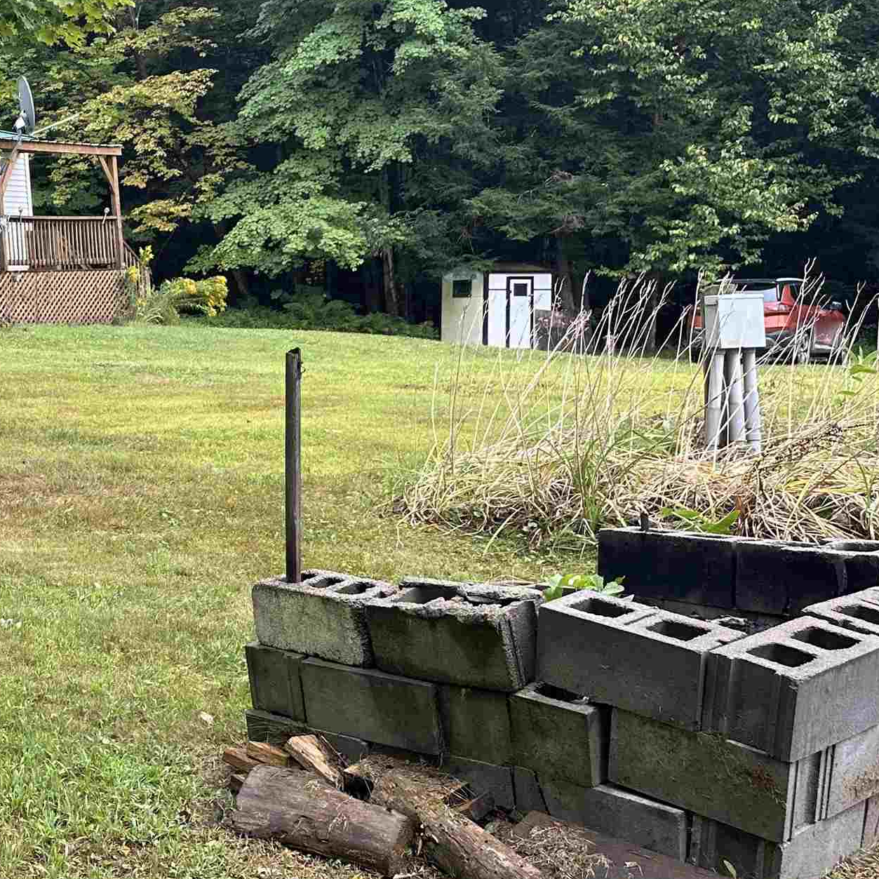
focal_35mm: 52
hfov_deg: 28.9
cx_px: -145
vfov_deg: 32.7
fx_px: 1494
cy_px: 384
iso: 64
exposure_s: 1/191
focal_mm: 6.86
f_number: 1.78
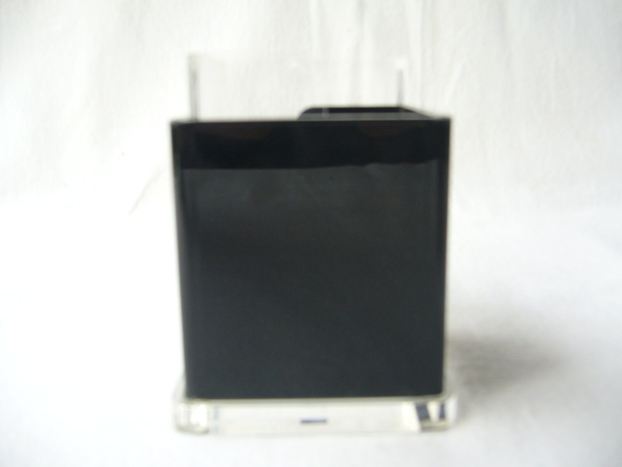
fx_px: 629
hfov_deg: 52.6
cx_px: 311
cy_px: 234
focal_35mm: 35
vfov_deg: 40.7
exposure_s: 1/30
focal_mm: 5.8
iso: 80
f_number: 2.8
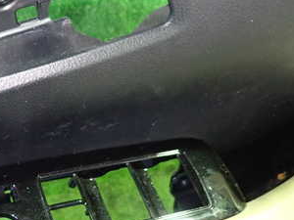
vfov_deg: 29.1
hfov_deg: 36.4
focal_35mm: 50
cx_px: 45
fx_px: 425
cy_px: 125
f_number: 2
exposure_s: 1/25
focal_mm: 4.5
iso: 800
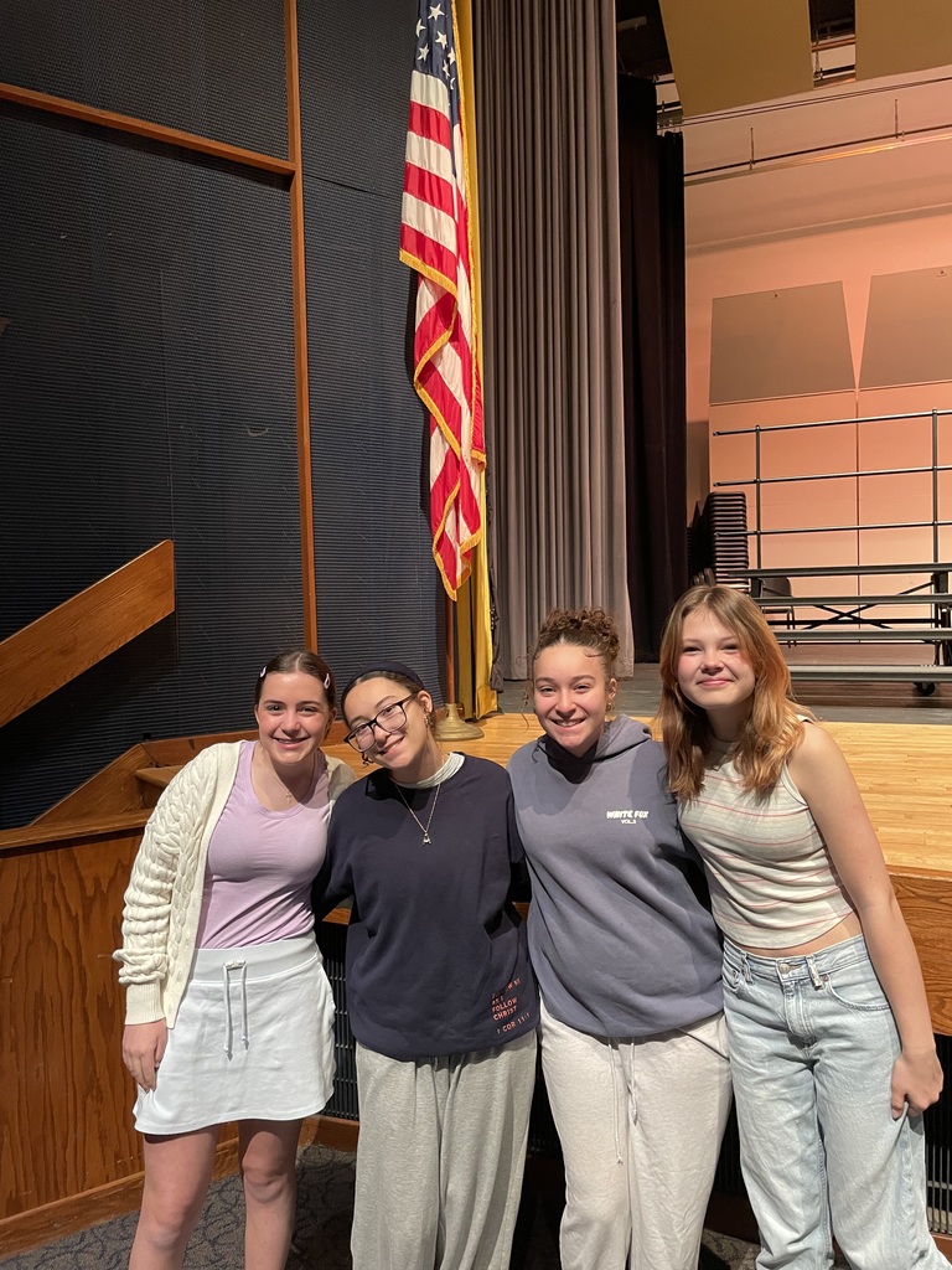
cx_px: 476
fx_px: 953
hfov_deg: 53.1
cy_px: 635
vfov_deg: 67.3
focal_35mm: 26
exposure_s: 1/60
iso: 400
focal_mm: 4.2
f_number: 1.6
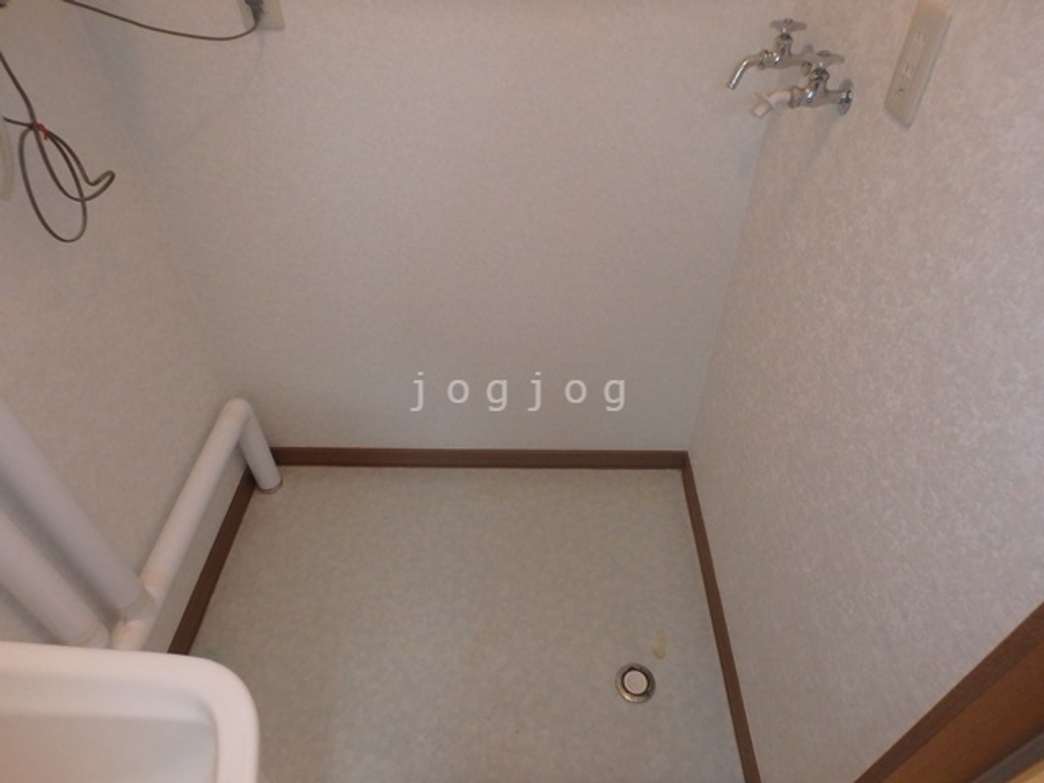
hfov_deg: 79.0
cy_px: 392
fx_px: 633
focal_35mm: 21
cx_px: 522
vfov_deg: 63.4
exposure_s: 1/30
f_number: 3.5
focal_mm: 3.7
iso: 400
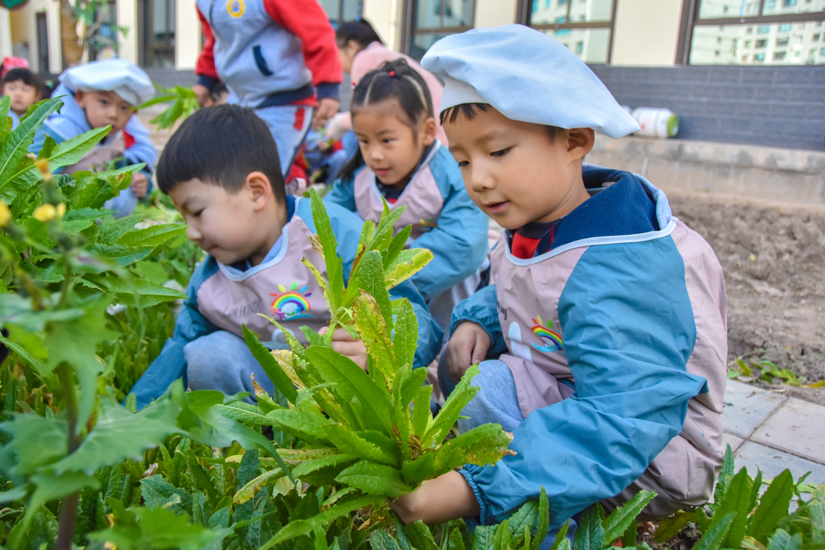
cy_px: 275
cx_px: 412
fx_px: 687
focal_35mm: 30
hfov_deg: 61.9
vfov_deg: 43.6
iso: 1000
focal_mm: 20
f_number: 4
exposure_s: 1/1600
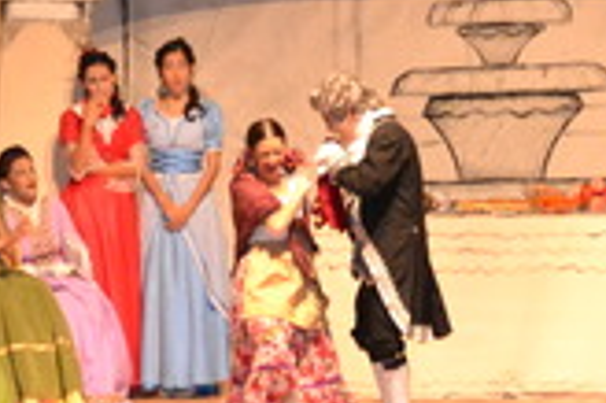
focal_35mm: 322
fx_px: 5414
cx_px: 429
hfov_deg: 6.4
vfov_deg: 4.2
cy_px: 538
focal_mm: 55
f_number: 4
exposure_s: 1/60
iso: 3200
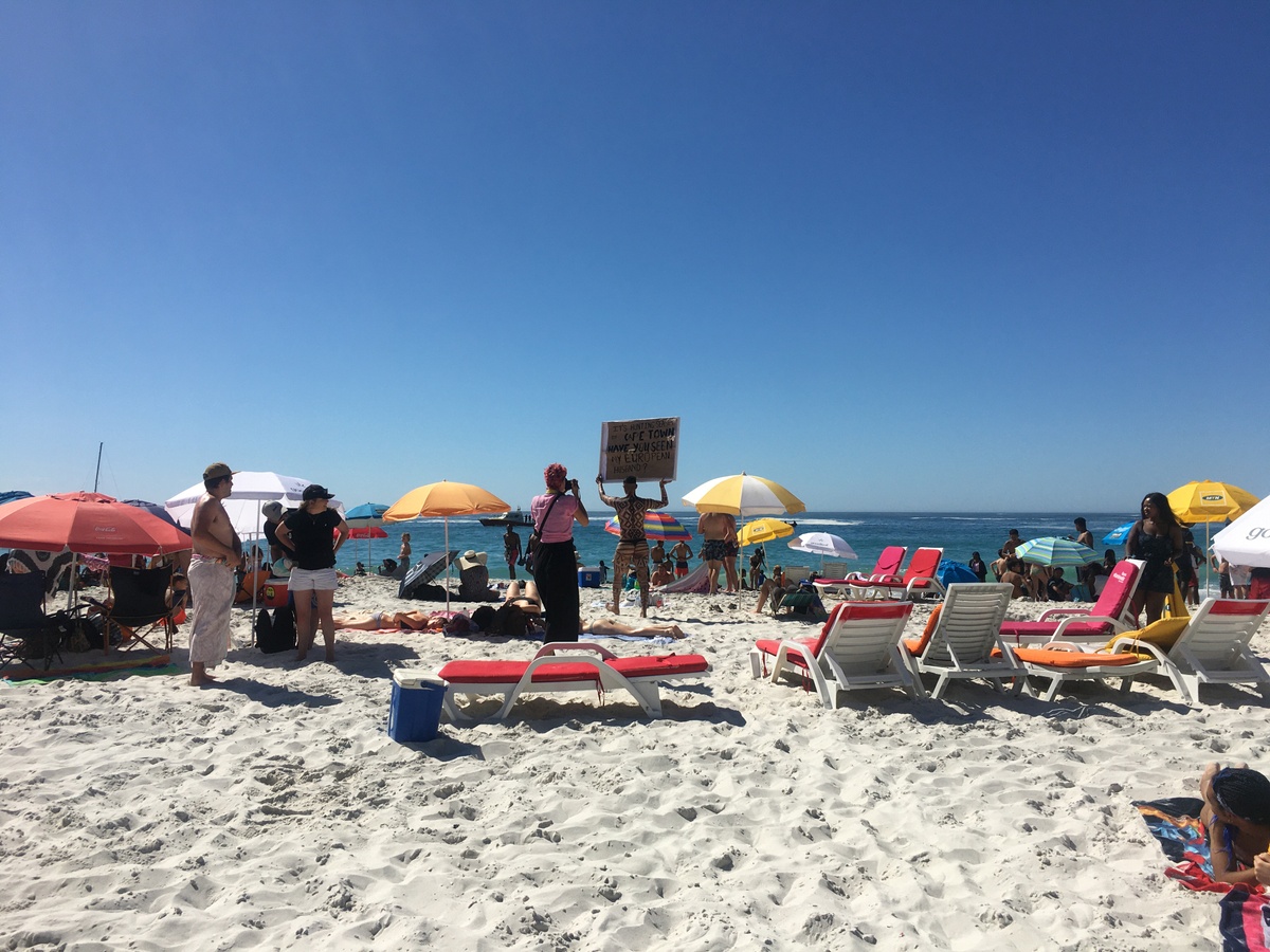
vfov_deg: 48.2
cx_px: 635
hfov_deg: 61.7
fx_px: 1064
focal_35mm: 29
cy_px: 476
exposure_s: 1/3846
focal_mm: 4.15
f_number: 2.2
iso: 25
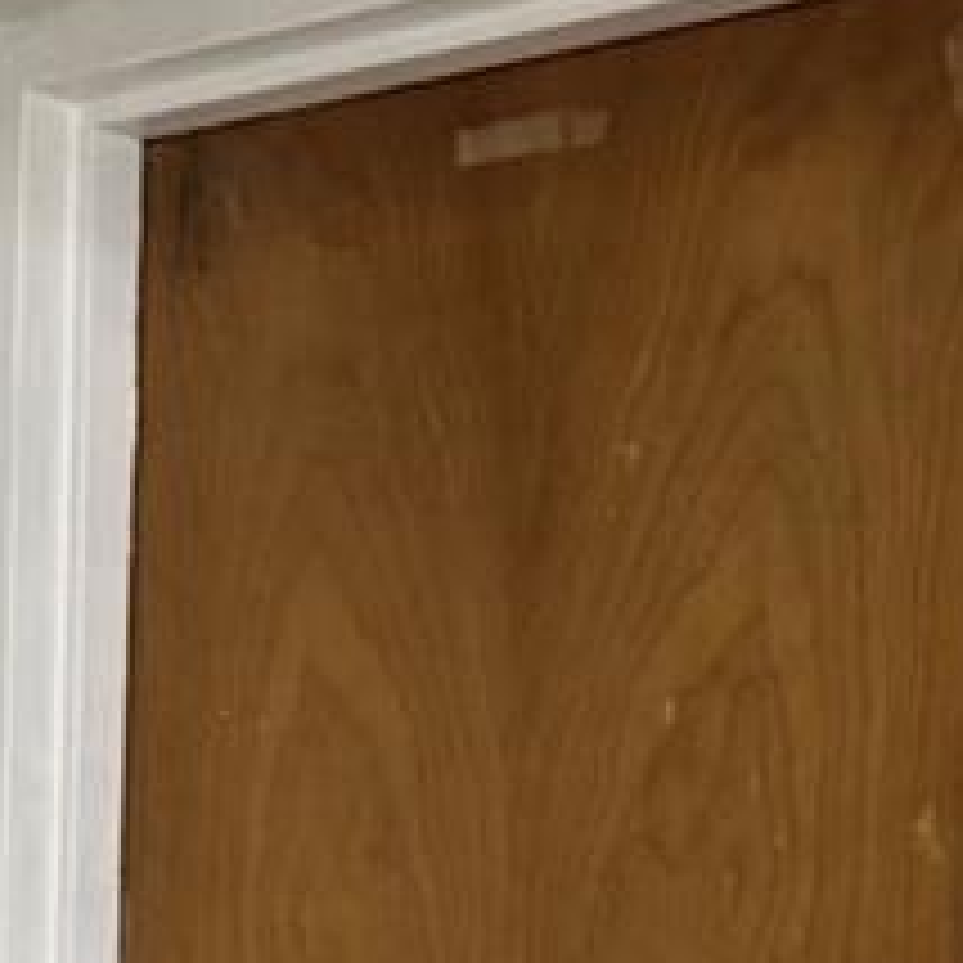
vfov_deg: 13.4
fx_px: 3745
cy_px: 1647
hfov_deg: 14.6
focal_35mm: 119
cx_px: 423
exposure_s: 1/60
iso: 320
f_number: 1.78
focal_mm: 6.76
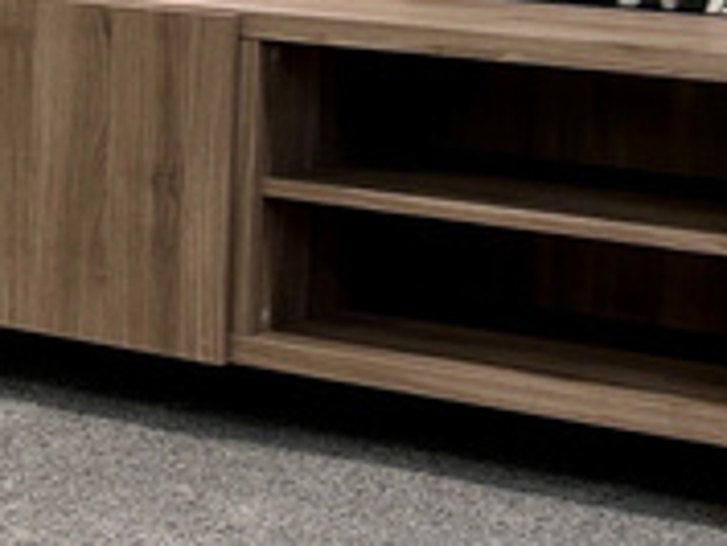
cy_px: 49
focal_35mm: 150
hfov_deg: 12.5
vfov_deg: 9.9
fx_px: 3152
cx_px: -370
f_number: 1.5
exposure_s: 1/60
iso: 80
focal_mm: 5.7
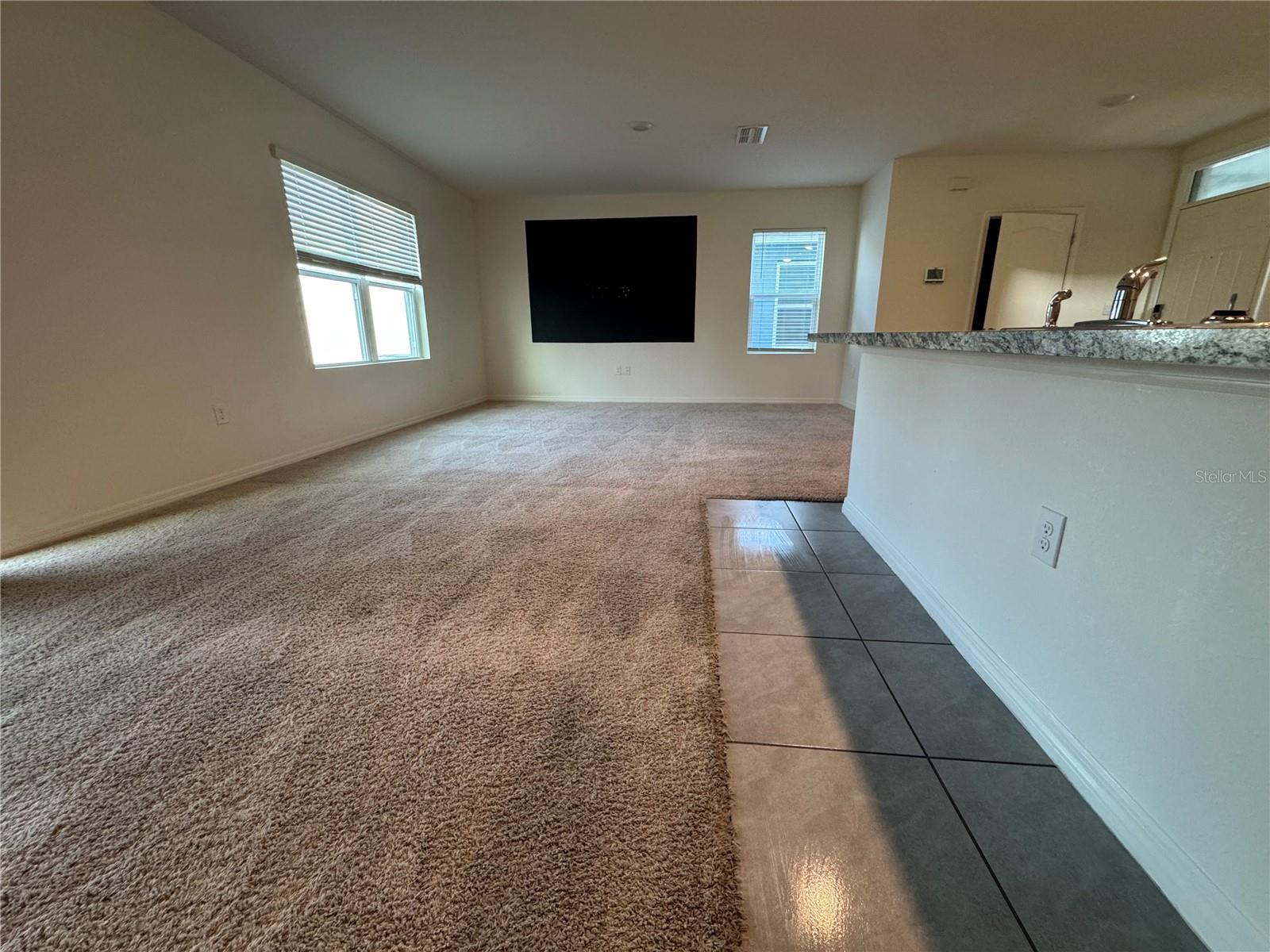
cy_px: 476
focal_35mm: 14
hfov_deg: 102.1
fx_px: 514
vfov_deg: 85.7
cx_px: 635
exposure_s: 1/60
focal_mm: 2.22
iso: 200
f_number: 2.2
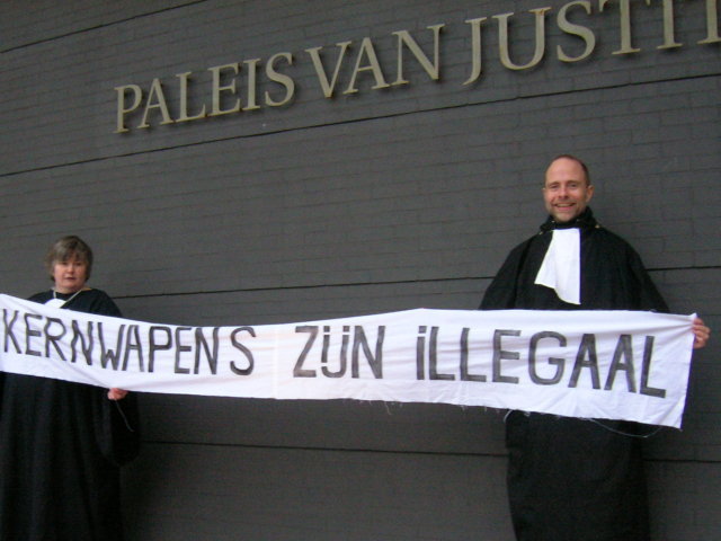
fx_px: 708
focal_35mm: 34
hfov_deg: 54.0
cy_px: 270
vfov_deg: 41.8
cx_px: 360
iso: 200
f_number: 2.9
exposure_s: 1/60
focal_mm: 5.7
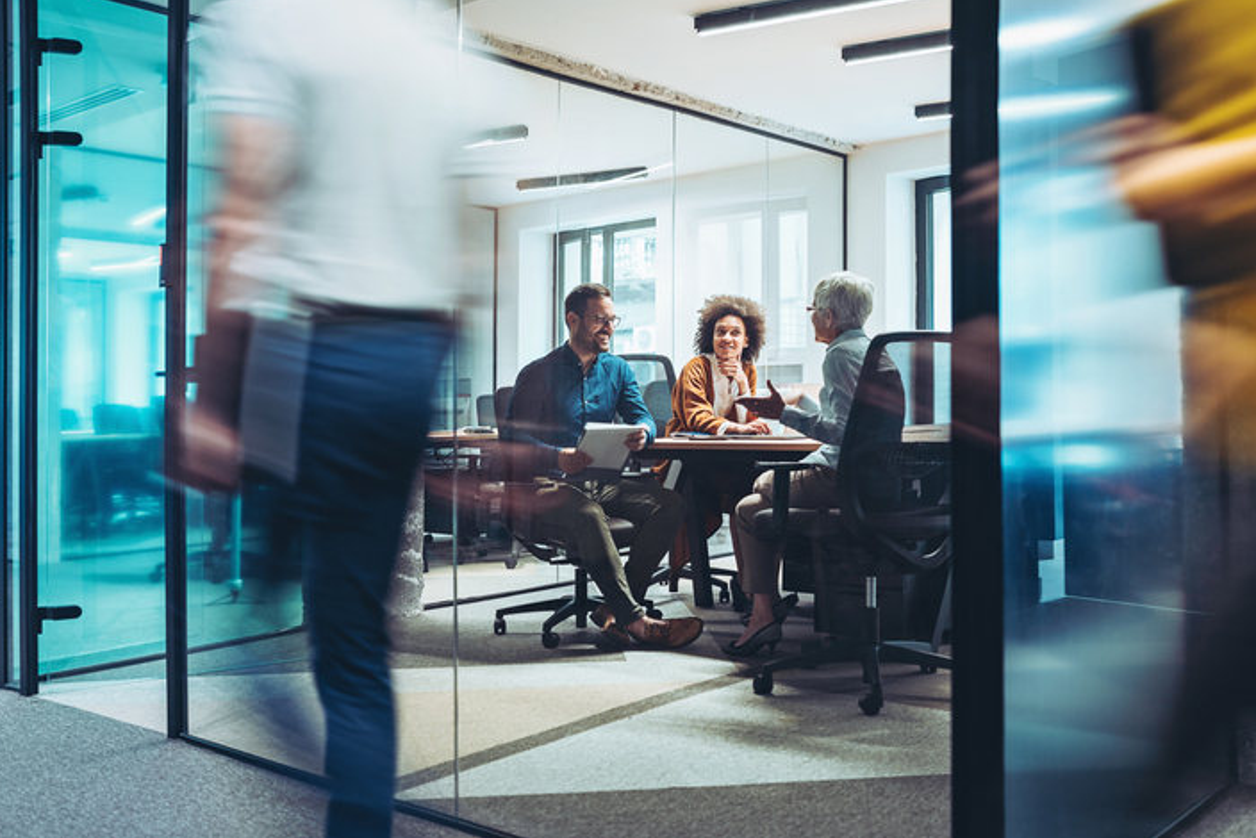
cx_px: 633
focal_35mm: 36
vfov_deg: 36.9
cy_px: 411
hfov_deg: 53.1
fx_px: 1256
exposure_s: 1/8
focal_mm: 35
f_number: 2.8
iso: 100
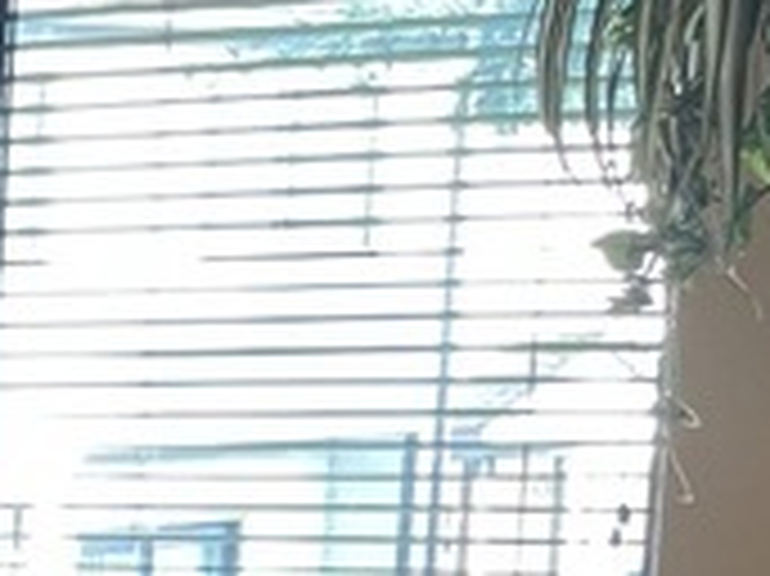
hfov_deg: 9.9
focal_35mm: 156
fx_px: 3468
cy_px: 963
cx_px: -1477
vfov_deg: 9.2
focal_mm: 5.1
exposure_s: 1/60
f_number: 1.6
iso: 125
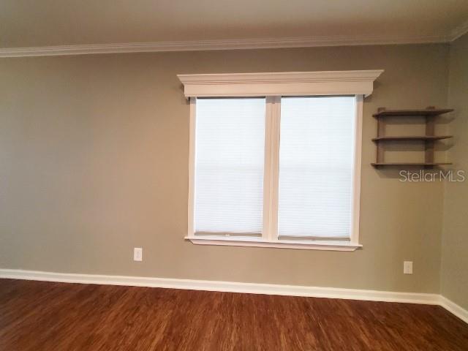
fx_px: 176
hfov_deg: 106.2
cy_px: 176
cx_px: 234
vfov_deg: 89.9
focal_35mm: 13
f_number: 2.2
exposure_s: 1/60
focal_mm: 1.8
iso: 400
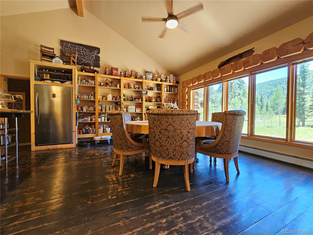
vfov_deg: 89.9
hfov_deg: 106.2
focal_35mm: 13
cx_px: 156
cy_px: 118
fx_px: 118
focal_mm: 2.2
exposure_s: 1/77
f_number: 2.2
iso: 320
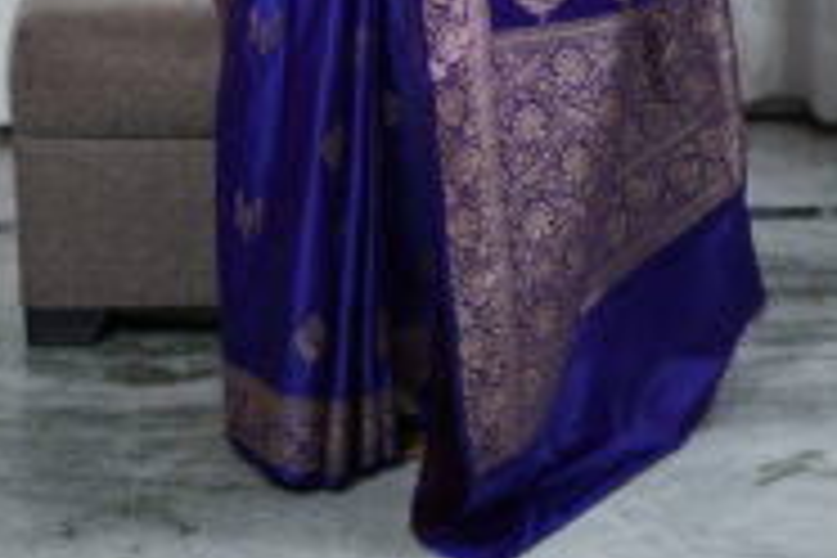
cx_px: 346
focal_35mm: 121
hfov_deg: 16.9
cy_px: -446
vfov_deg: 10.6
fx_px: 2813
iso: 320
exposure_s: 1/100
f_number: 1.8
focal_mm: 50
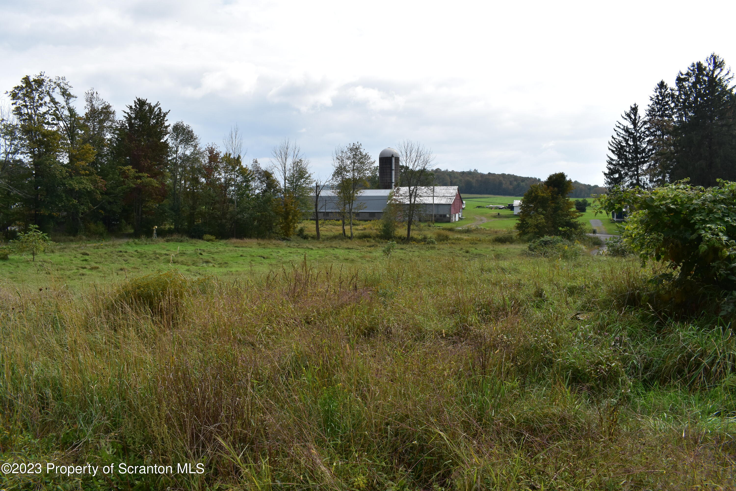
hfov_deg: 67.4
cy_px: 246
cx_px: 368
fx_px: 552
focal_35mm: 27
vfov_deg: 47.9
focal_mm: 18
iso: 400
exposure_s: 1/500
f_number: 11
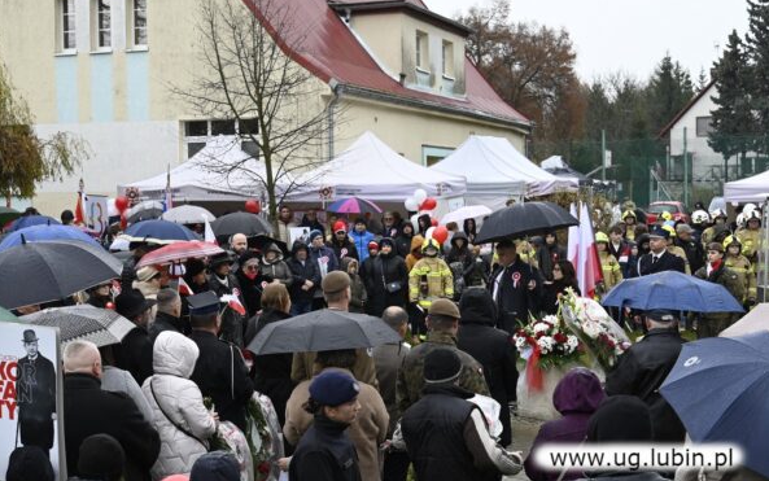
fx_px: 1384
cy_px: 244
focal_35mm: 66
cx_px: 385
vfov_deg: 19.7
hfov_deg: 31.1
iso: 200
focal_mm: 43
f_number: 4.5
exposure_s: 1/250
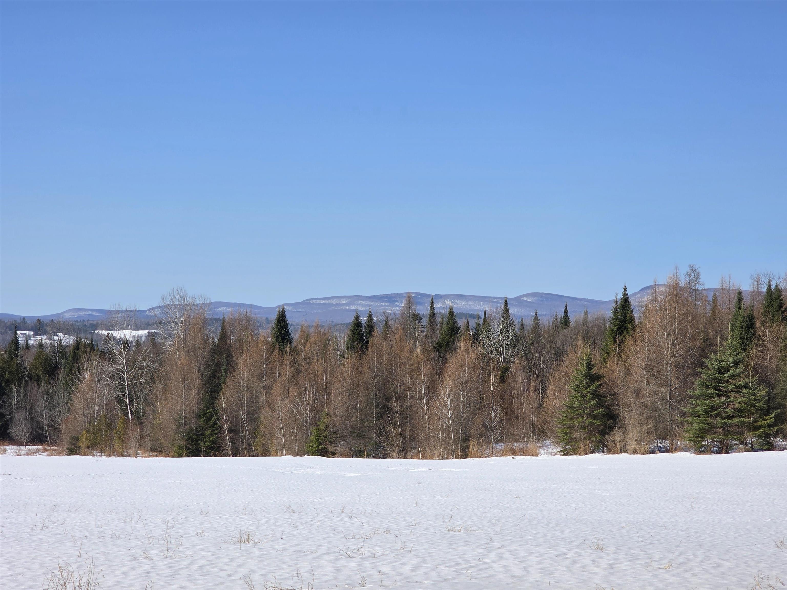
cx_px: 394
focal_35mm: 69
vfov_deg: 21.3
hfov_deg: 28.2
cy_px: 295
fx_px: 1569
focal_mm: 7.9
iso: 50
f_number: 2.4
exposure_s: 1/2476
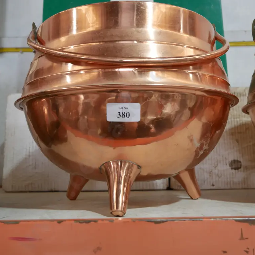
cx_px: 127
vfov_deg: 43.8
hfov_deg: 43.9
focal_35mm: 38
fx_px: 317
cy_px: 113
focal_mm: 16
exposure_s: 1/60
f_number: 4
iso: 400
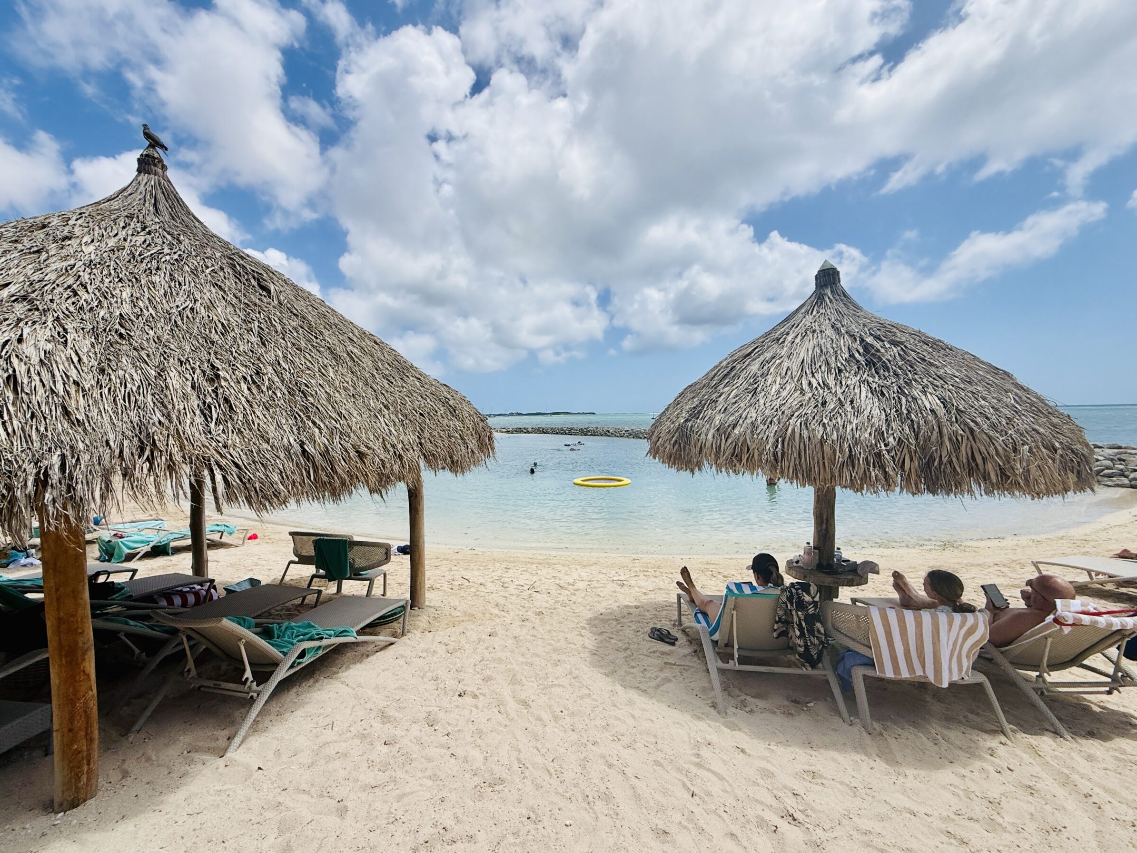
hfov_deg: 98.1
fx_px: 493
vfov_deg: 81.7
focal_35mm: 15
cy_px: 422
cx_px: 536
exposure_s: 1/4762
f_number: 2.2
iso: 50
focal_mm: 2.22
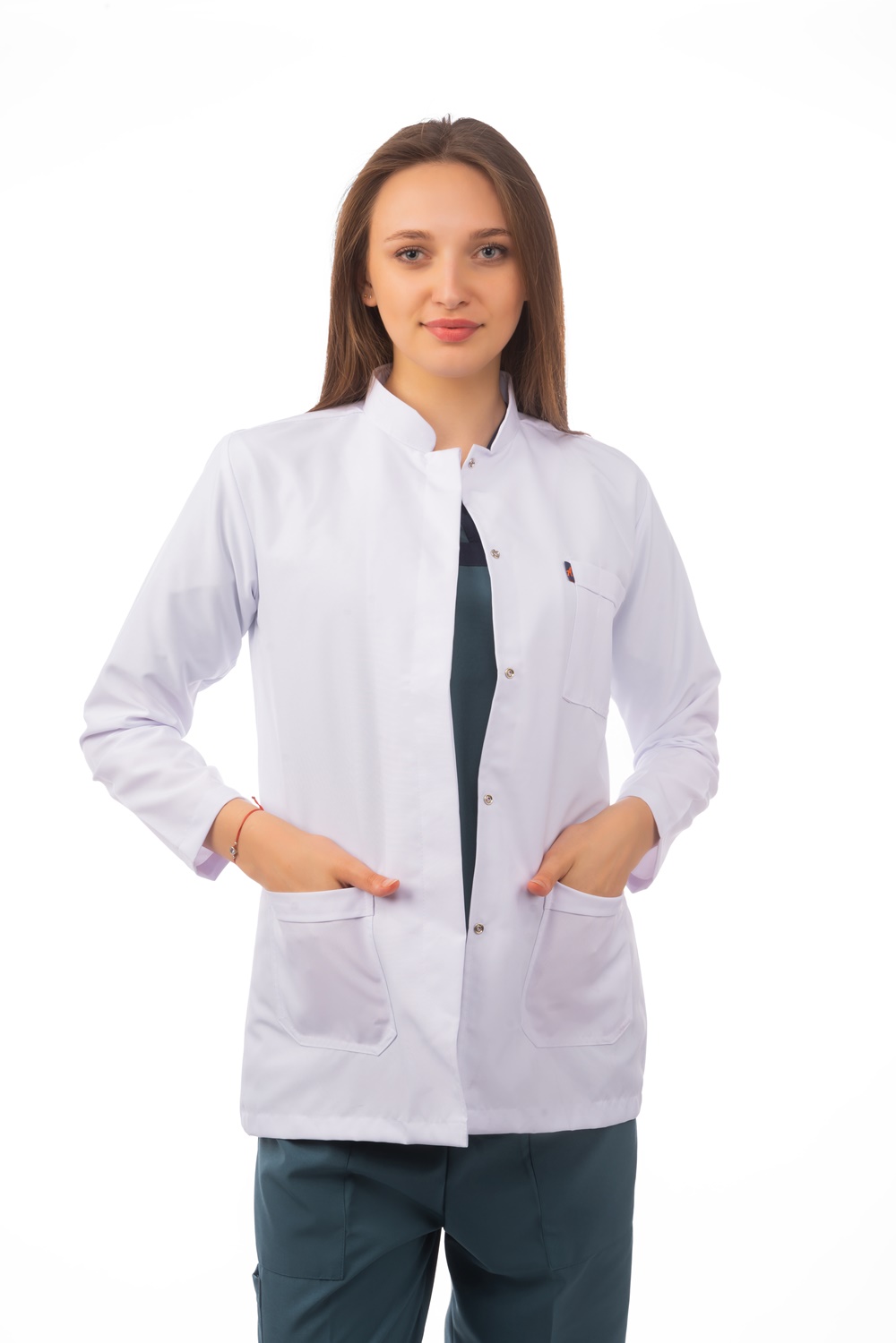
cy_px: 672
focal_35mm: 52
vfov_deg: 38.2
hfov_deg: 26.0
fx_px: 1941
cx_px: 448
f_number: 14
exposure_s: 1/125
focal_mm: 52
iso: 100
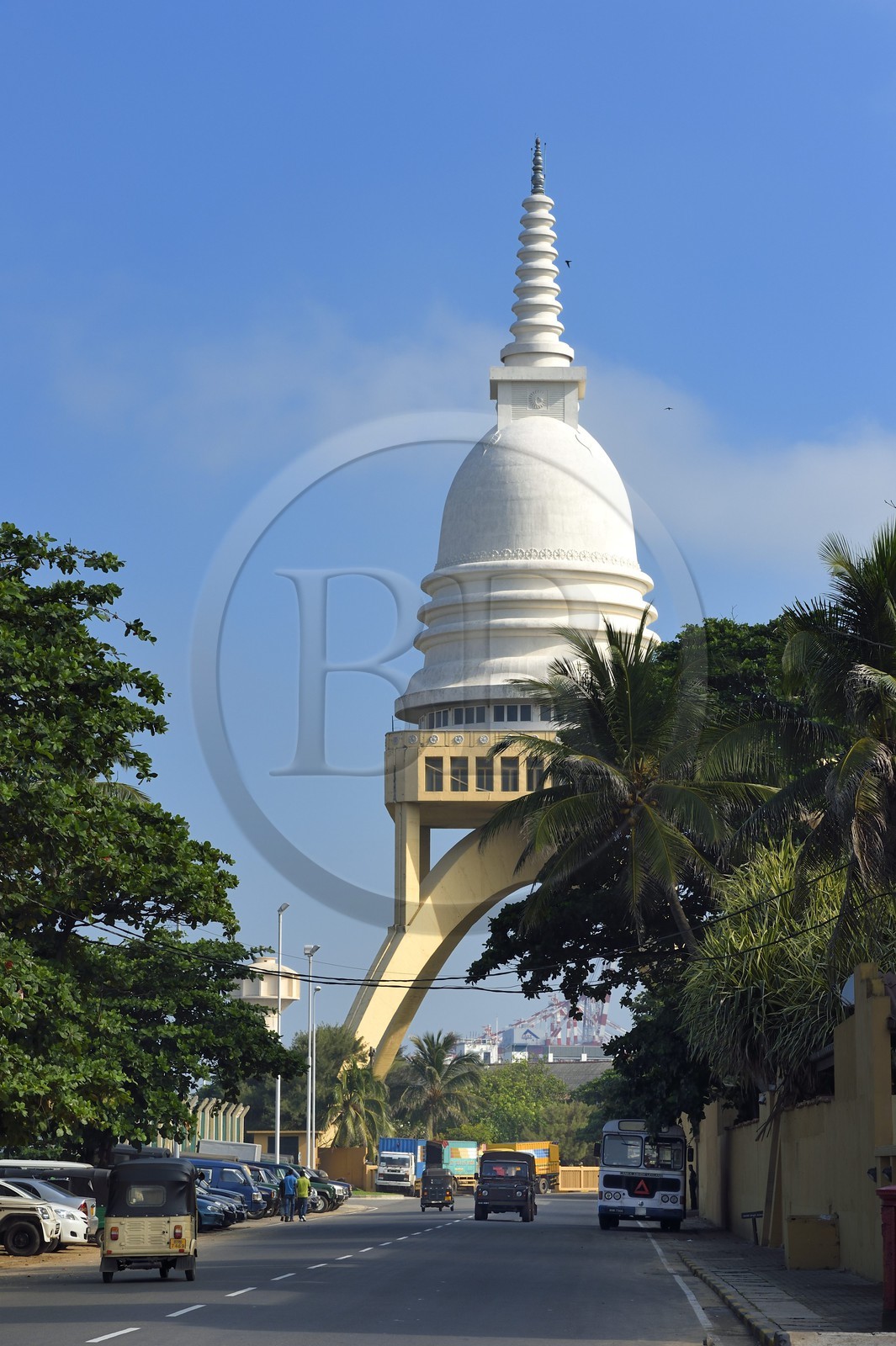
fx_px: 3662
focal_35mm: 98
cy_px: 673
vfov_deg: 20.8
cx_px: 448
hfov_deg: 13.9
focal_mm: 98
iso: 200
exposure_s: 1/320
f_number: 11
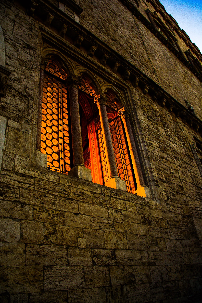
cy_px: 152
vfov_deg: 67.4
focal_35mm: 27
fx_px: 227
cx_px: 101
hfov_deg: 47.9
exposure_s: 1/100
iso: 400
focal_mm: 18
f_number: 3.5
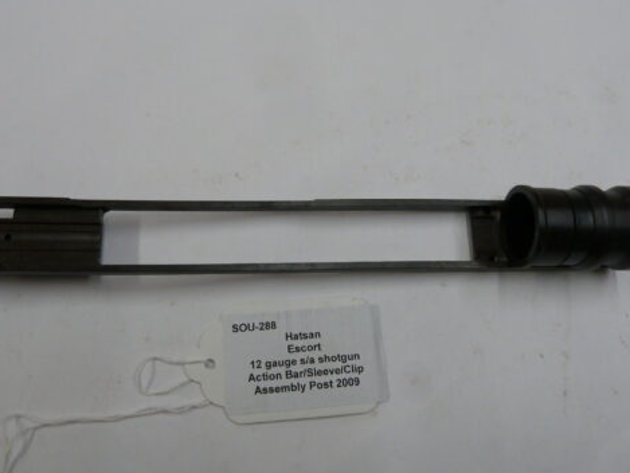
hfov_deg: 56.8
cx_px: 302
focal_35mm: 32
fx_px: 583
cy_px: 215
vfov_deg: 44.1
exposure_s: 1/30
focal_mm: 4.1
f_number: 3.3
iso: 160
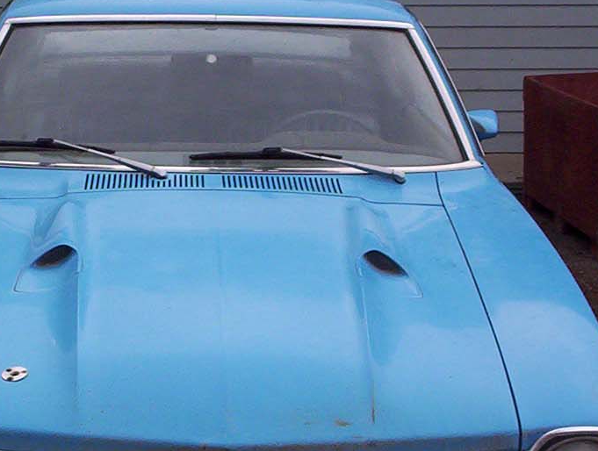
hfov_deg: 21.4
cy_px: 220
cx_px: 227
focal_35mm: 91
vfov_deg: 16.3
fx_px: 1576
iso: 100
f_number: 4.5
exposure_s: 1/398
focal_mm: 4.99
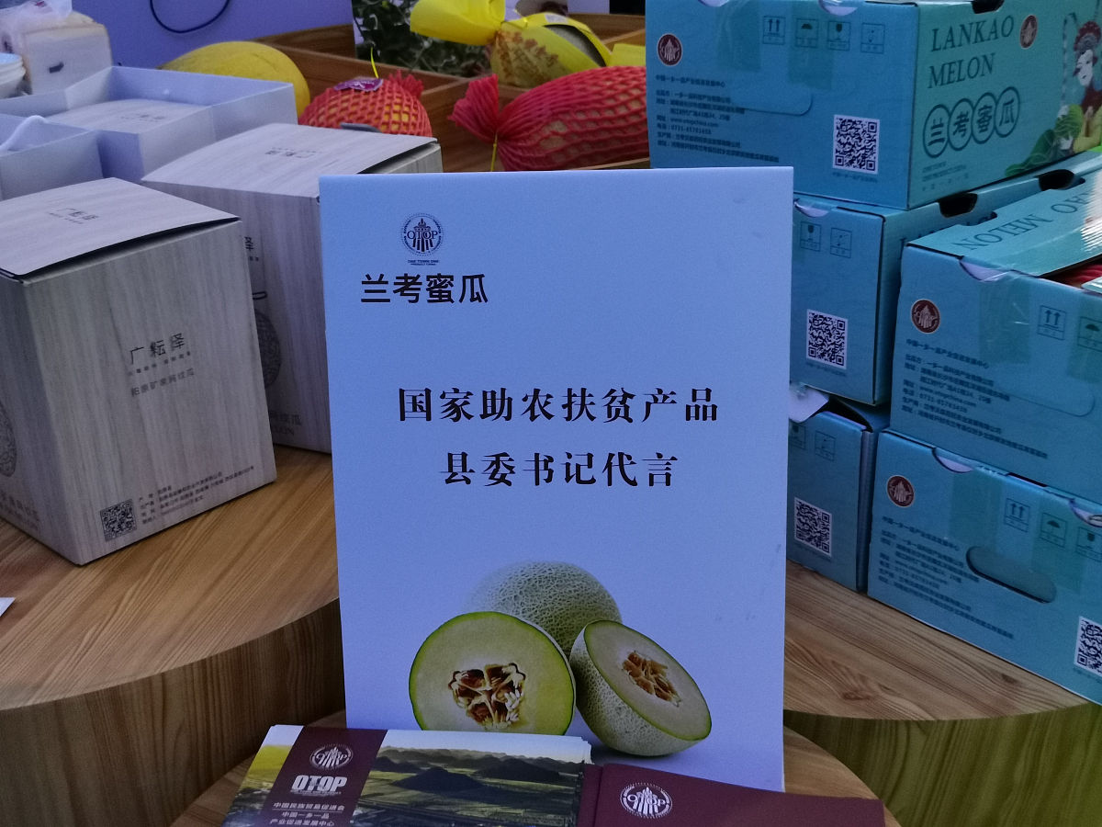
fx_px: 1464
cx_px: 551
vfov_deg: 31.5
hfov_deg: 41.2
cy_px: 414
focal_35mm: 46
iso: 320
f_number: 1.8
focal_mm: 5.58
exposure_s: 1/100
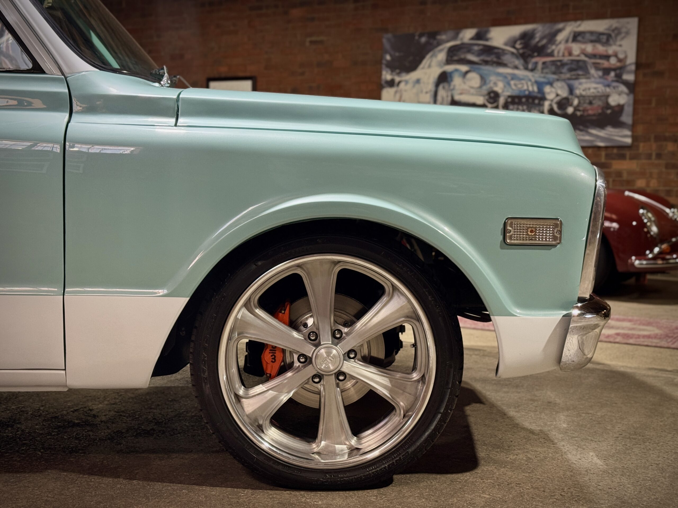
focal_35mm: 48
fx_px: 940
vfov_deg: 30.3
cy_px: 254
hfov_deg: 39.7
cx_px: 339
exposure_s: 1/33
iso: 200
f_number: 1.78
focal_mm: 6.76
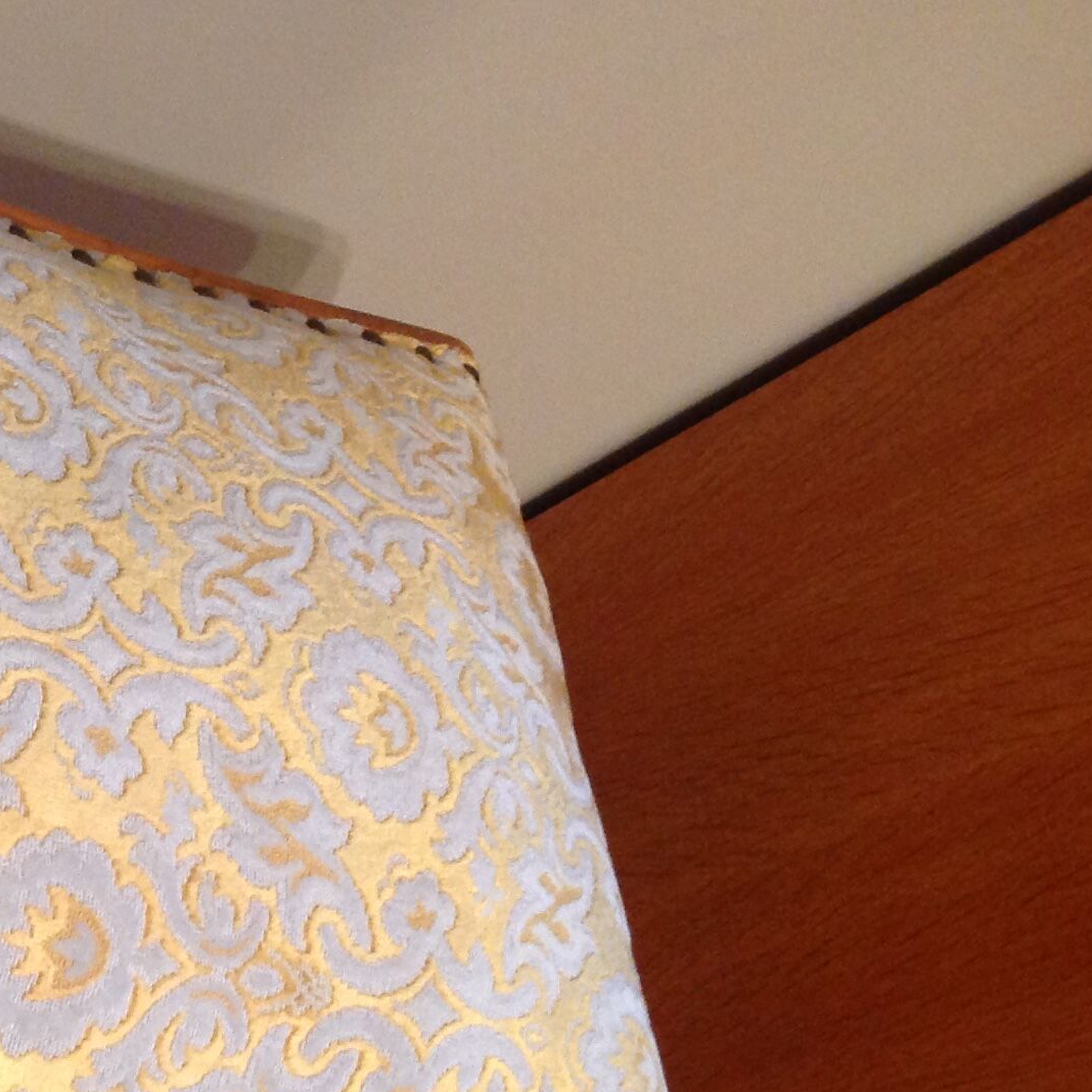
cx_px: -207
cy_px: 680
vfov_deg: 23.0
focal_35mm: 75
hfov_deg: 21.5
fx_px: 2677
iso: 200
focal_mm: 4.28
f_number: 2.4
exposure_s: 1/17
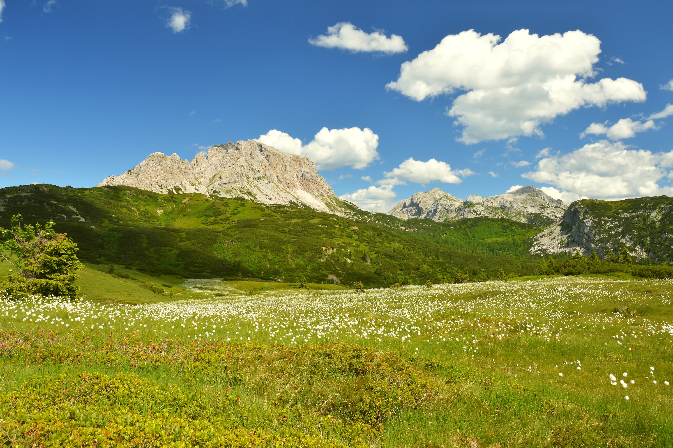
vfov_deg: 47.8
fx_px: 504
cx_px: 336
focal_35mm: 27
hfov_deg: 67.4
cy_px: 224
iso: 100
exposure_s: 1/50
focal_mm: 18
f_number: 11
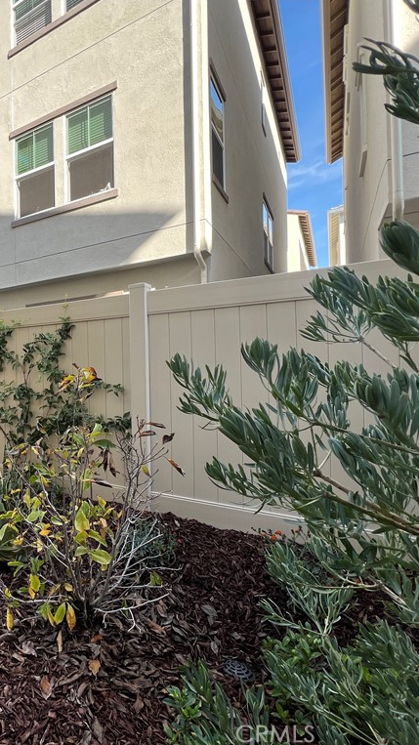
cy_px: 373
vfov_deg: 89.6
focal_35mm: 19
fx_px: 375
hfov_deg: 50.1
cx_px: 24
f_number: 1.8
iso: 32
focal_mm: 1.57
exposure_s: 1/169
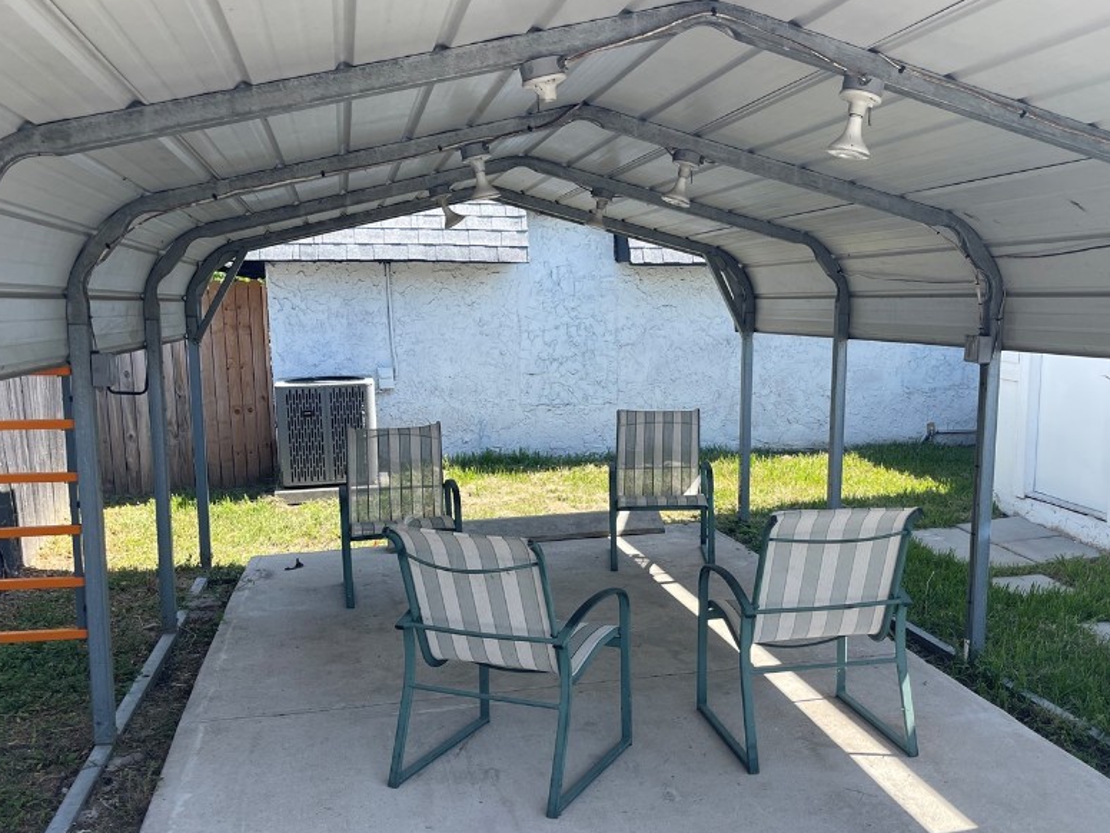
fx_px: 1058
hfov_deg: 55.2
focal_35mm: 33
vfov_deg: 42.9
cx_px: 625
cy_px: 451
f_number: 1.6
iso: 32
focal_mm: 5.1
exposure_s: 1/962
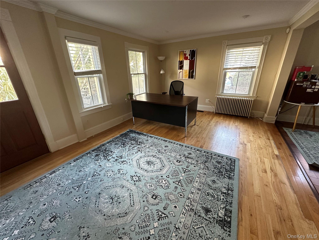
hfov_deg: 102.1
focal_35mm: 14
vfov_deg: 85.7
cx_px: 160
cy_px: 120
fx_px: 129
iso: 320
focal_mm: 2.22
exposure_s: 1/61
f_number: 2.2
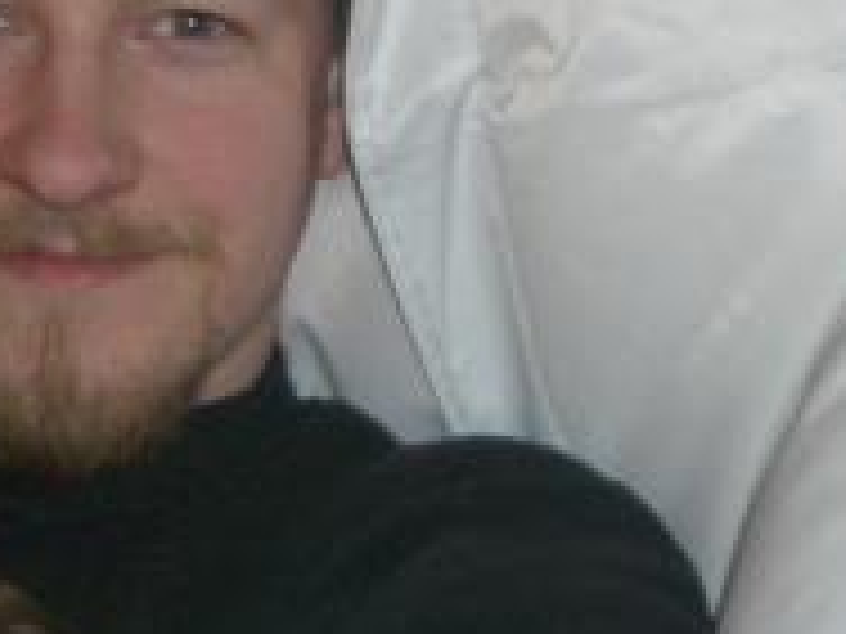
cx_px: 261
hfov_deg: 16.5
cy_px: 324
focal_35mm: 119
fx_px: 2908
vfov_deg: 12.5
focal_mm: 5.8
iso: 100
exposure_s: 1/60
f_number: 2.6
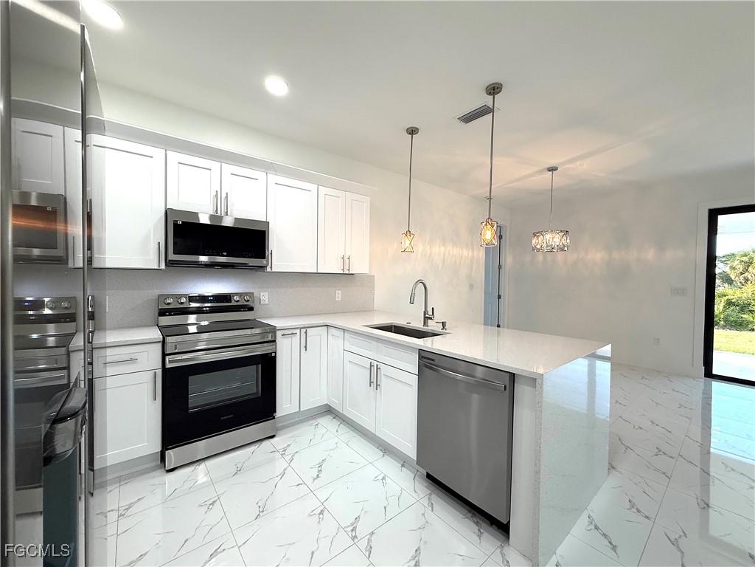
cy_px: 284
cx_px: 378
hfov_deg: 102.1
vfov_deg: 85.7
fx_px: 305
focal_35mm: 14
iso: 160
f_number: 2.2
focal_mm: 2.22
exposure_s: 1/120
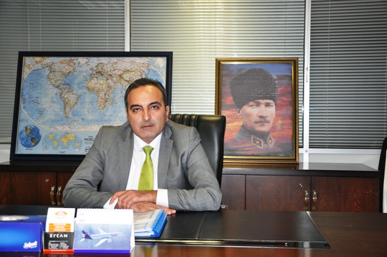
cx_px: 194
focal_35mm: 48
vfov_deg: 28.0
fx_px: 515
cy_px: 128
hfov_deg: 41.2
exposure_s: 1/60
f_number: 4.2
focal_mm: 32
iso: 800
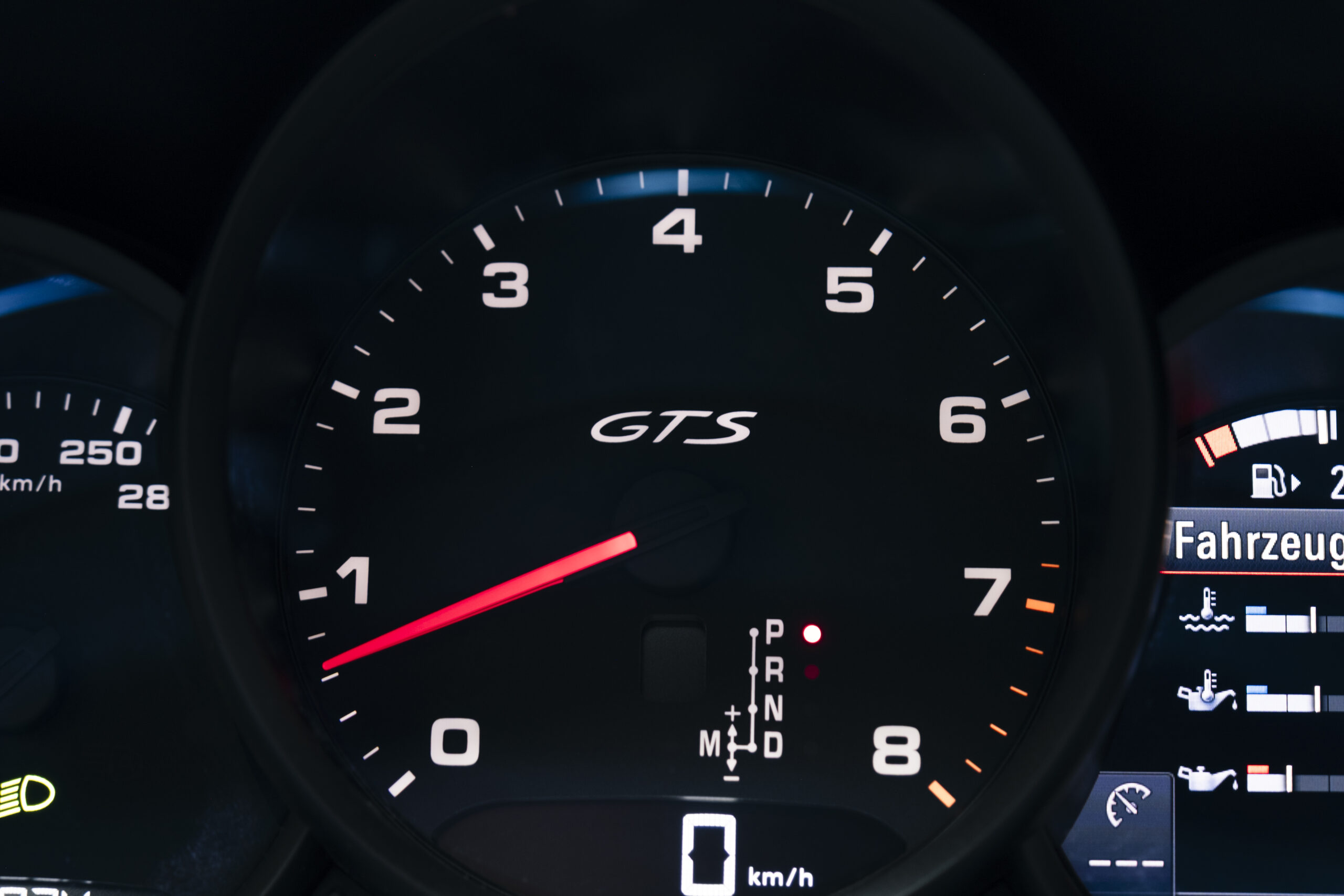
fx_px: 2949
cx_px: 672
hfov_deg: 25.7
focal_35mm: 79
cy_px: 448
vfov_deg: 17.3
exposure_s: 1/20
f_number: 4
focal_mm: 52.4
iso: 160
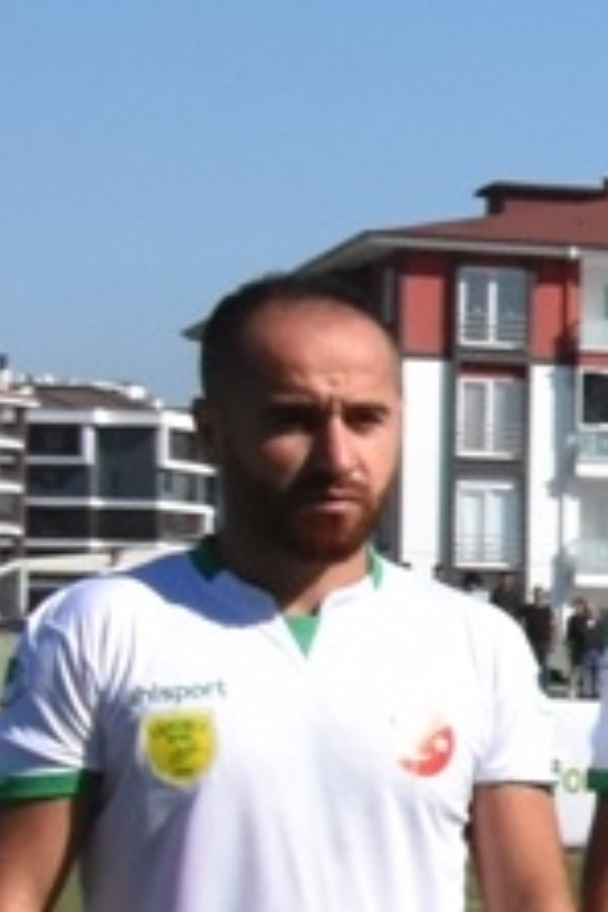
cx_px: 2034
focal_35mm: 125
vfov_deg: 16.1
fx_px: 3166
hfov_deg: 8.5
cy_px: 916
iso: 1600
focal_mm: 18
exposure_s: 1/3200
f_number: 11
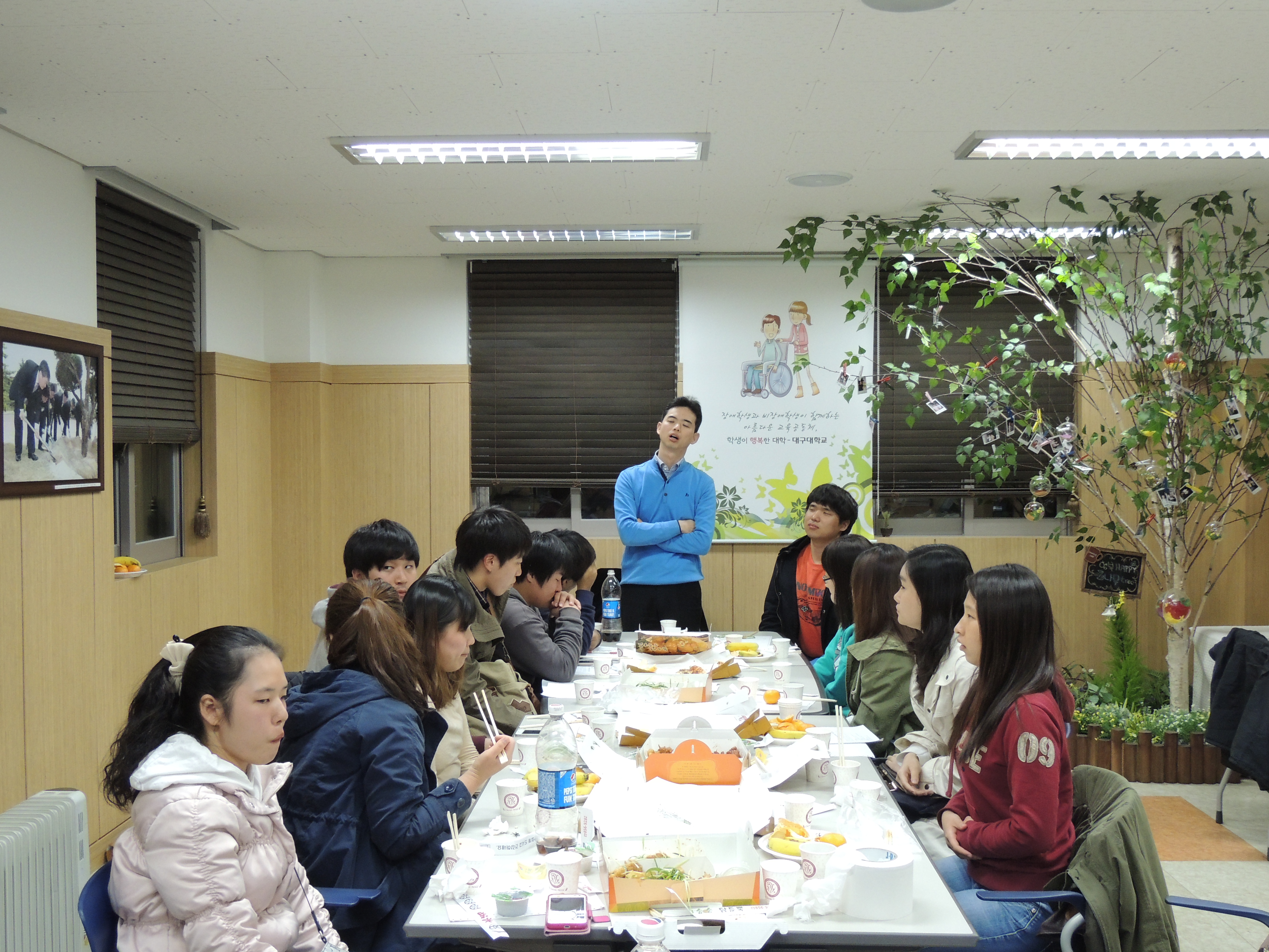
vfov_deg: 40.7
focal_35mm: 35
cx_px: 634
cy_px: 476
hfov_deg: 52.6
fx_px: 1283
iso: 400
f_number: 3.3
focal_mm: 6.2
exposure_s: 1/30
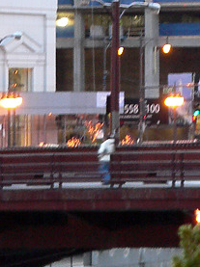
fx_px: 2564
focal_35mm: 332
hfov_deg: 4.5
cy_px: -39
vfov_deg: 5.9
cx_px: 240
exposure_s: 1/13
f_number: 2.8
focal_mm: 17
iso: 200
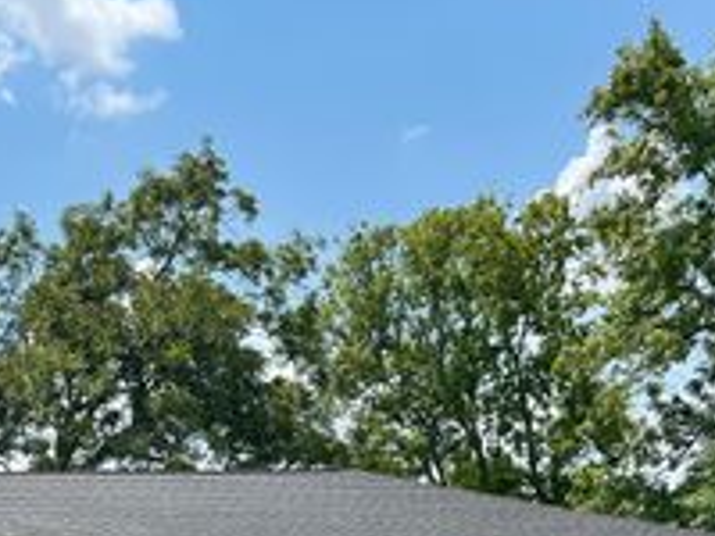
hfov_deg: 29.1
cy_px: 641
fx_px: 1343
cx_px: 129
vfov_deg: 21.1
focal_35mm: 65
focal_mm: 5.7
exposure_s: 1/3077
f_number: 1.5
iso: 50
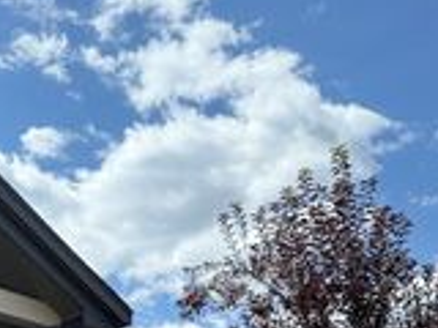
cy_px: 455
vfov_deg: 18.0
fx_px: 949
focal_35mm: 75
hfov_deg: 25.2
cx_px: 41
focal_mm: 6.76
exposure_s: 1/4673
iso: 125
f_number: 1.78
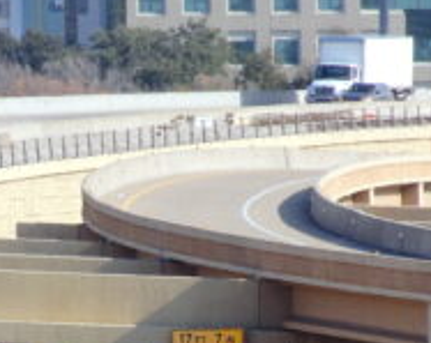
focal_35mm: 1150
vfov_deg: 1.3
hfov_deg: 1.7
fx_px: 14646
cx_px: 7
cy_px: 318
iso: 80
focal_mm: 98.1
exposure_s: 1/400
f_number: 6.3
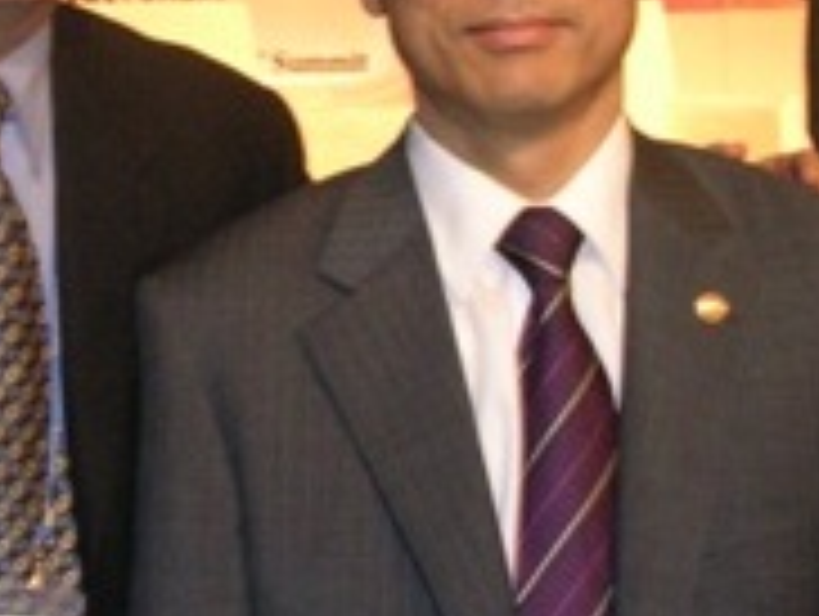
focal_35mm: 74
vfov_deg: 19.8
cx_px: 194
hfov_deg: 25.9
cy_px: 155
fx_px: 1753
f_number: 2.8
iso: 156
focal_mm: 5.8
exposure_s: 1/30.4
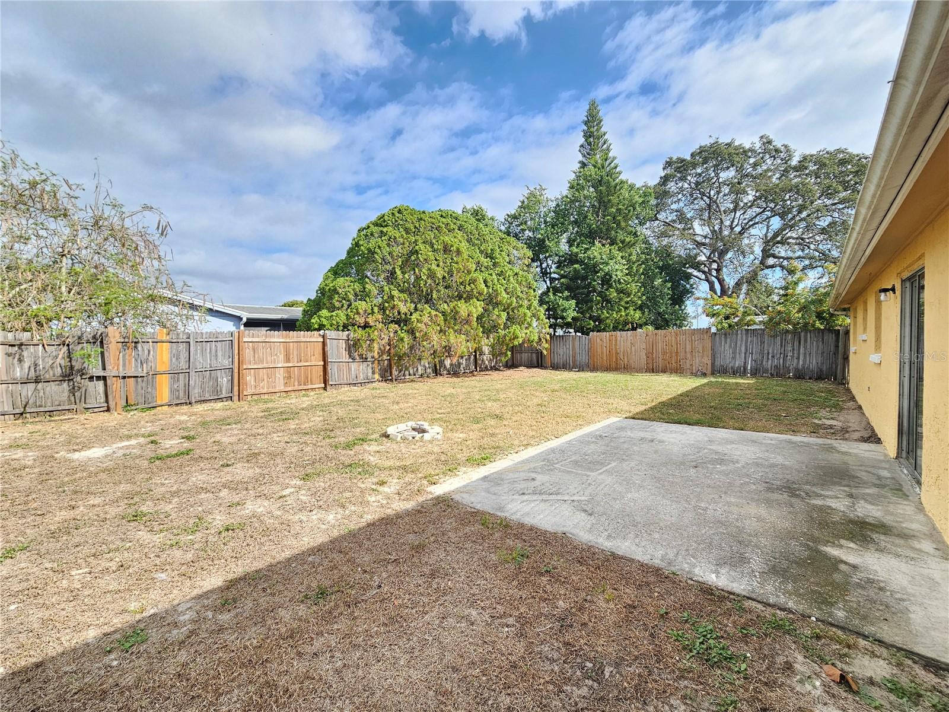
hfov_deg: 106.2
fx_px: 356
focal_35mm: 13
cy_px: 356
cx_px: 474
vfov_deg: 89.9
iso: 50
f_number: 2.2
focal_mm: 2.2
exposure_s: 1/621
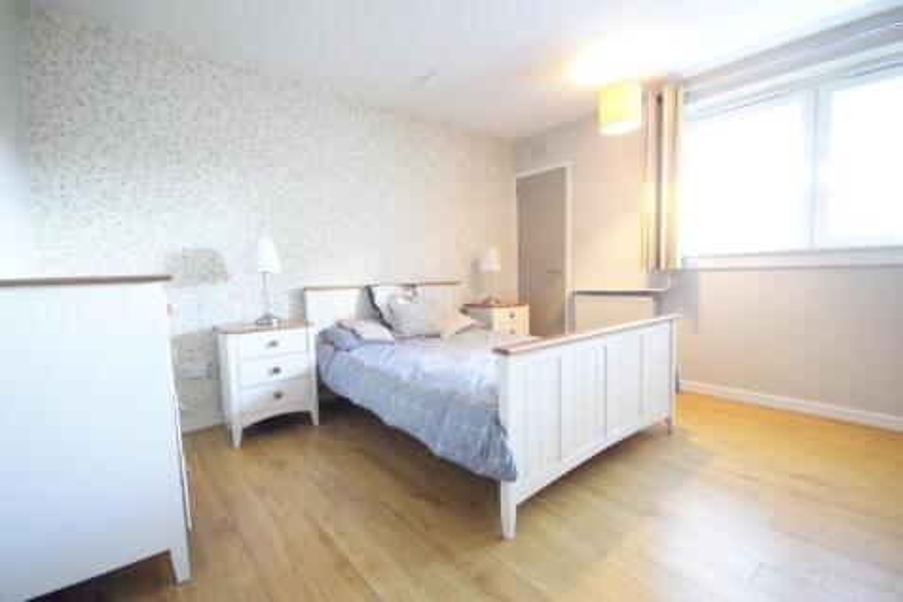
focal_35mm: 15
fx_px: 376
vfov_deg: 77.3
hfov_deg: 100.4
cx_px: 452
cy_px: 301
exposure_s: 1/13
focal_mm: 10
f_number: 5.6
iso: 3200
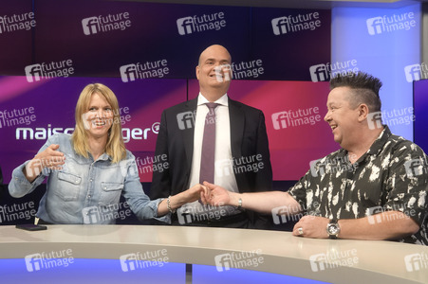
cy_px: 142
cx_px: 214
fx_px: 535
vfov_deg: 29.8
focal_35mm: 45
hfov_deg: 43.6
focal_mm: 30
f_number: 3.2
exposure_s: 1/160
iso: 640
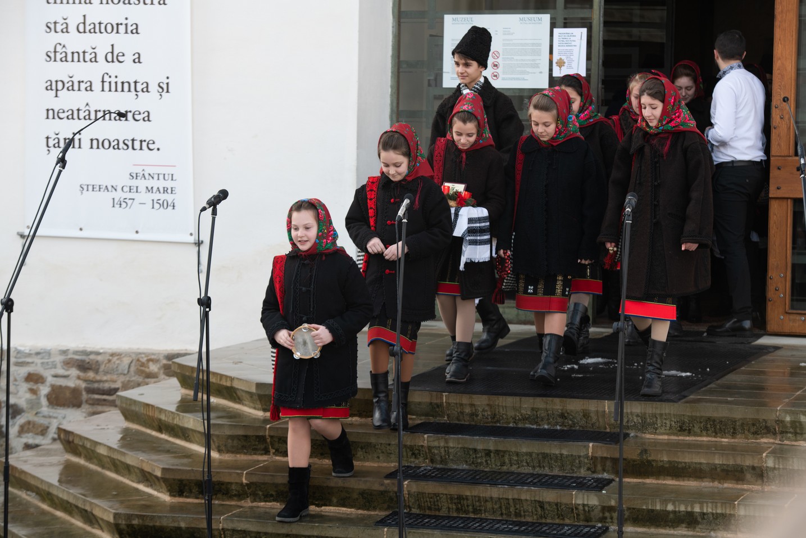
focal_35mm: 105
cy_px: 269
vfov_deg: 13.0
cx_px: 403
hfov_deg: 19.5
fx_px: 2351
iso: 200
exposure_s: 1/250
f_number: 5.6
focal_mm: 105
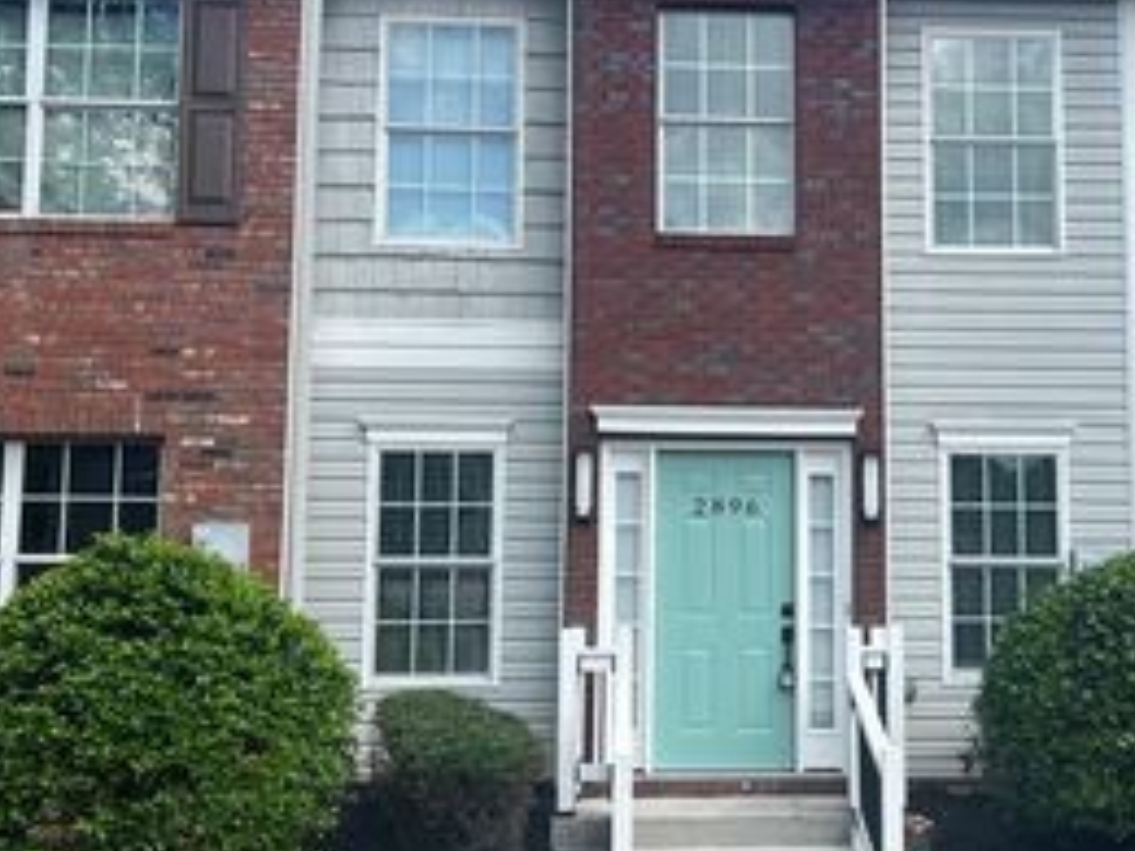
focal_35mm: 50
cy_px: 439
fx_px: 1639
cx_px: 781
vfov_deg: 29.1
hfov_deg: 37.7
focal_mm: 5.7
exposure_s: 1/1869
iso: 50
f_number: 1.5
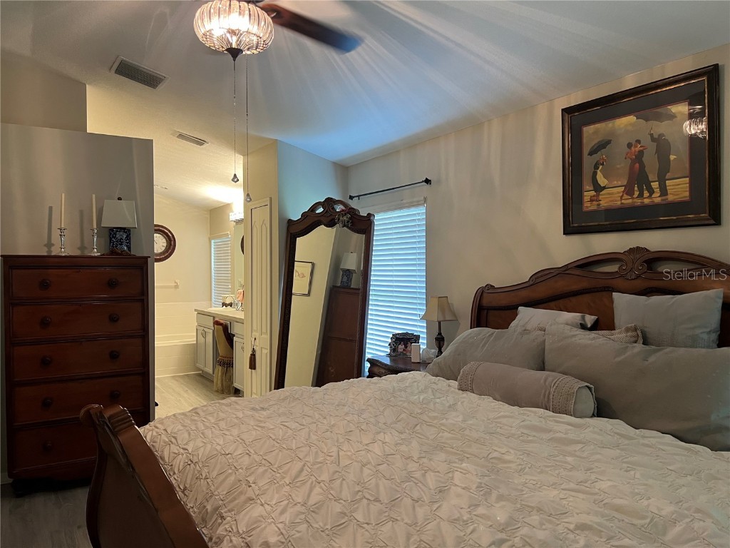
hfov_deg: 67.3
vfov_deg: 53.1
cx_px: 365
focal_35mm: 26
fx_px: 548
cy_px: 274
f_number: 1.5
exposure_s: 1/60
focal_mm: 5.7
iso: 200
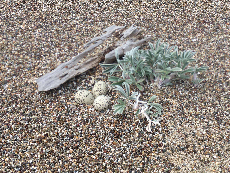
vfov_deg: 29.8
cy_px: 44
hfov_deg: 39.6
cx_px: 125
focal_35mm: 48
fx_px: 319
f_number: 2.2
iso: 25
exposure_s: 1/1451
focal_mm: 4.15
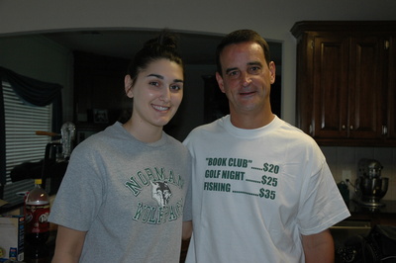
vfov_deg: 30.8
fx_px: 478
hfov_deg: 45.0
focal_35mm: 44
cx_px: 198
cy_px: 132
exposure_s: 1/60
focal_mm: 29
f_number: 4
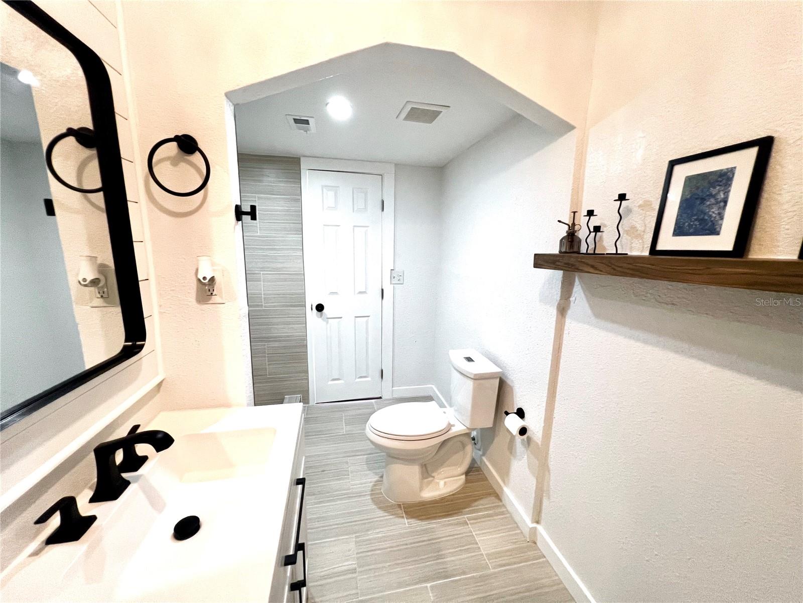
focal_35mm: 13
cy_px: 302
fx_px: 302
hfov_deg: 106.2
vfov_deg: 89.9
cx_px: 402
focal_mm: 1.57
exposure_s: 1/60
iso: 200
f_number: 1.8
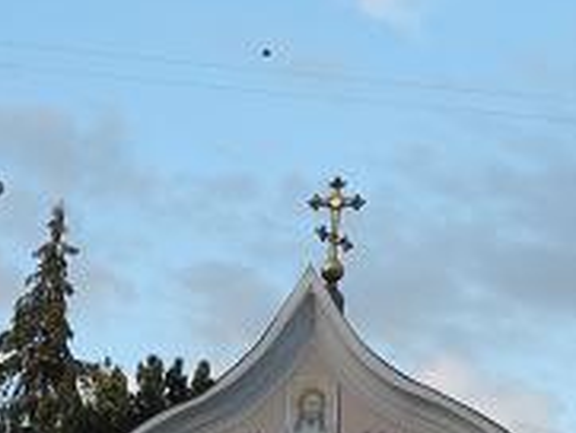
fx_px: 1931
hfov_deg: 16.9
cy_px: 293
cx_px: 446
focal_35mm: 116
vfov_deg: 12.8
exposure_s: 1/200
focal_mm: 8.8
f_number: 3.2
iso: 100
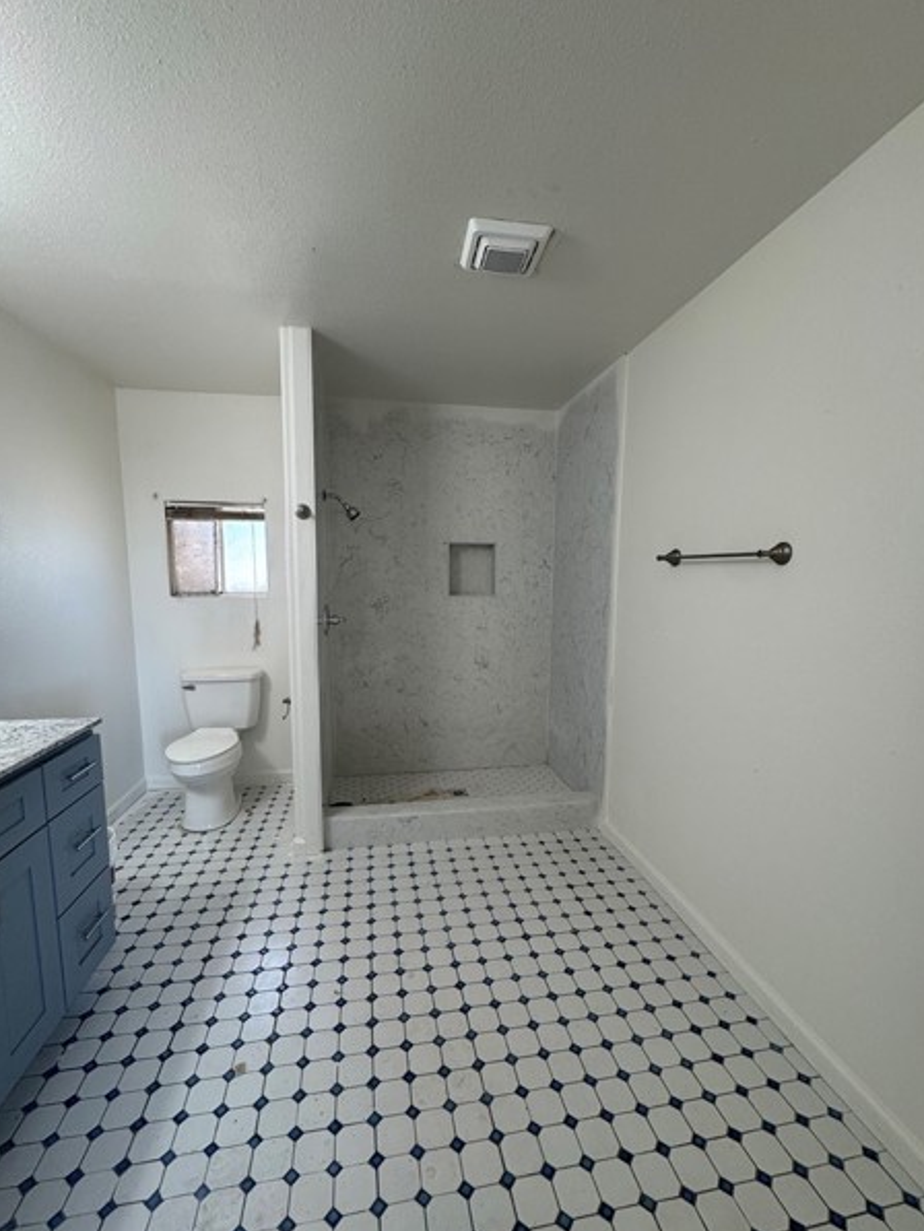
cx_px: 454
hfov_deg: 81.8
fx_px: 534
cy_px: 643
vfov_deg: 98.1
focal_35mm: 15
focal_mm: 2.22
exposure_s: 1/120
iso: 200
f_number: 2.2
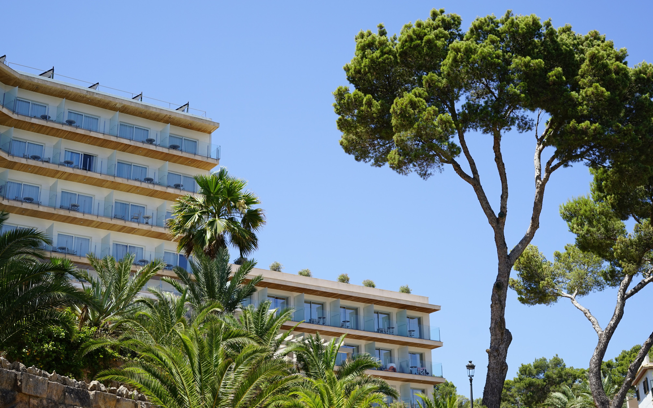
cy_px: 196
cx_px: 332
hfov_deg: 38.9
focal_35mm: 52
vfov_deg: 24.9
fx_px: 925
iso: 100
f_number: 5.6
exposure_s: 1/320
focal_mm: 50
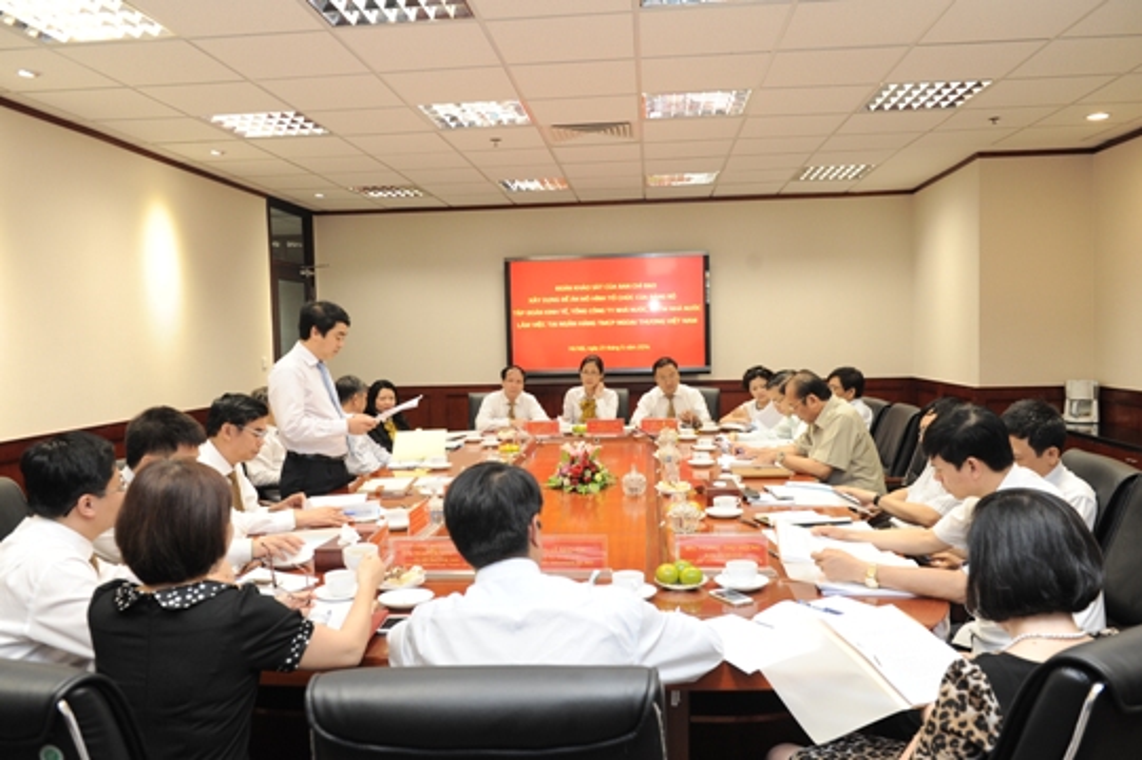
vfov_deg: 44.9
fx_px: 919
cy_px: 380
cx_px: 571
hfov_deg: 63.7
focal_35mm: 29
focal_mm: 29
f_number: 5
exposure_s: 1/100
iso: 1600
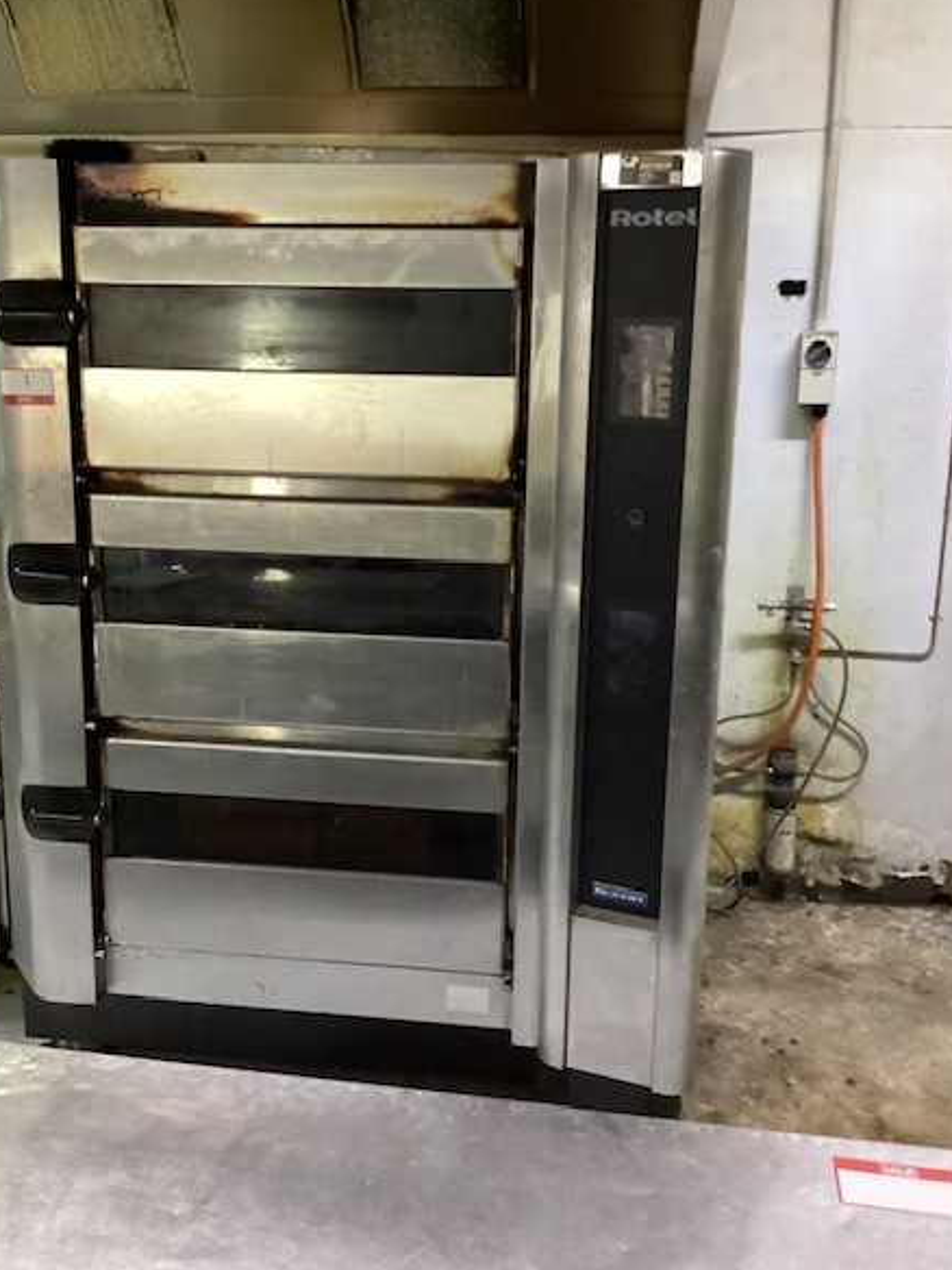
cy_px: 611
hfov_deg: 41.8
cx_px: 456
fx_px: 1247
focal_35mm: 34
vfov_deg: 53.9
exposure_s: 1/25
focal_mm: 3.3
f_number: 2.4
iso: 500
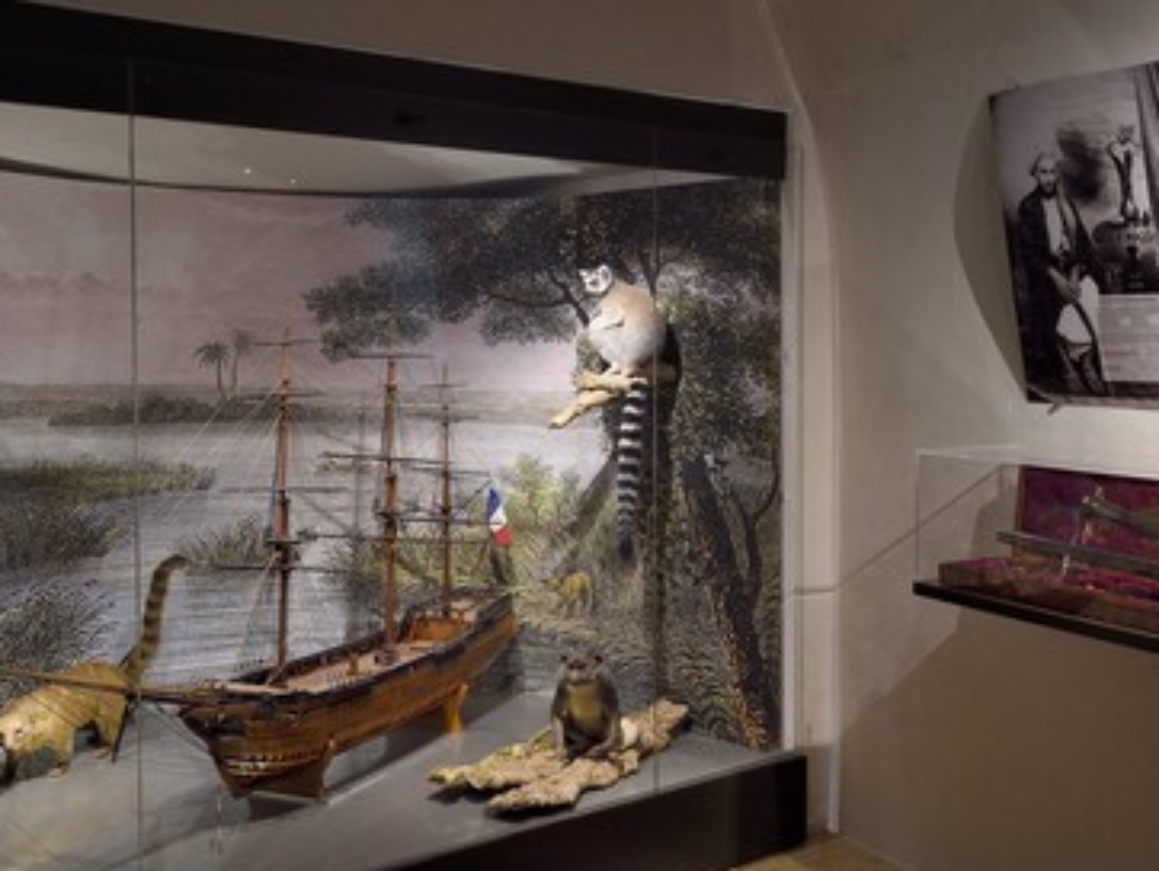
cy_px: 436
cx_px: 650
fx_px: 1307
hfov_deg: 47.7
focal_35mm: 39
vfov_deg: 36.9
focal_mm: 35
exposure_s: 1/40
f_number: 5
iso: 1600
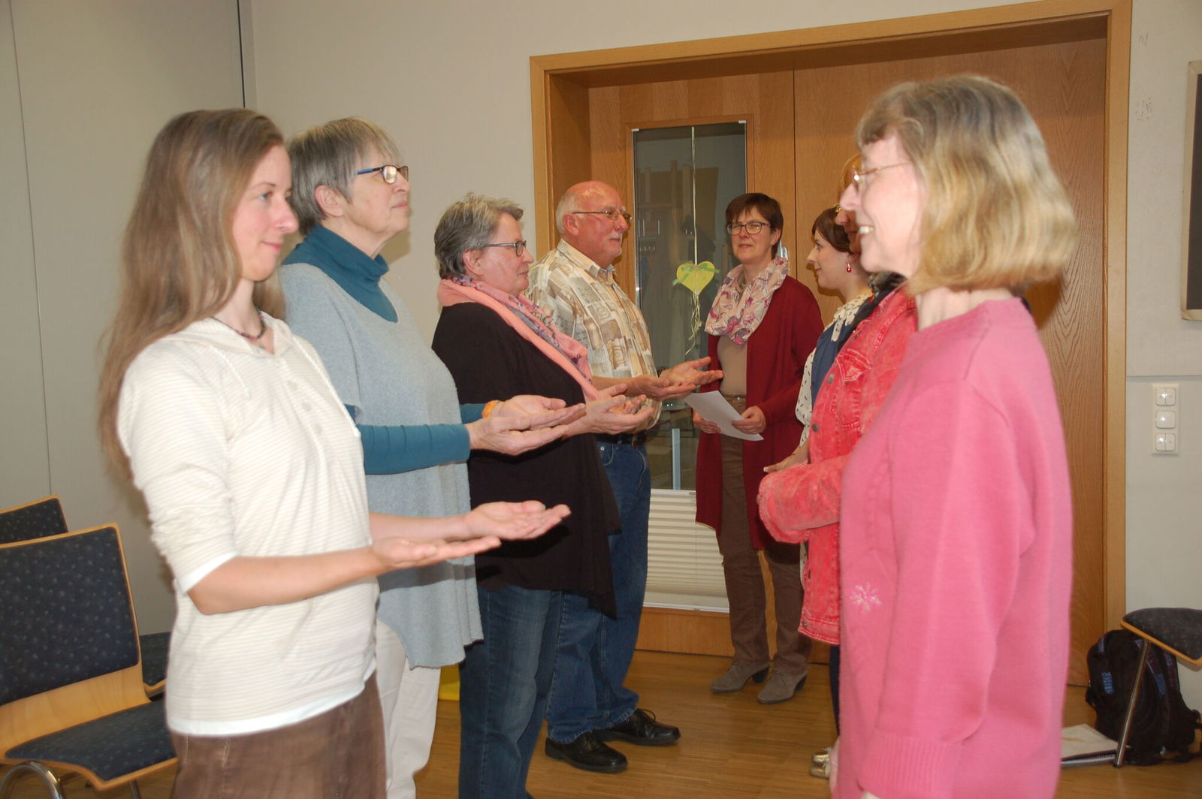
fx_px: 1301
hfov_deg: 49.6
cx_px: 601
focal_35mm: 39
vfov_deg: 34.2
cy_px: 400
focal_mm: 26
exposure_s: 1/60
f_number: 4
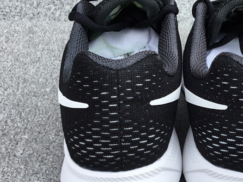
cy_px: 95
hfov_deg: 35.0
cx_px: 194
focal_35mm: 53
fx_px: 372
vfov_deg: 27.5
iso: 25
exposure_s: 1/215
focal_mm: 3.3
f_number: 2.4
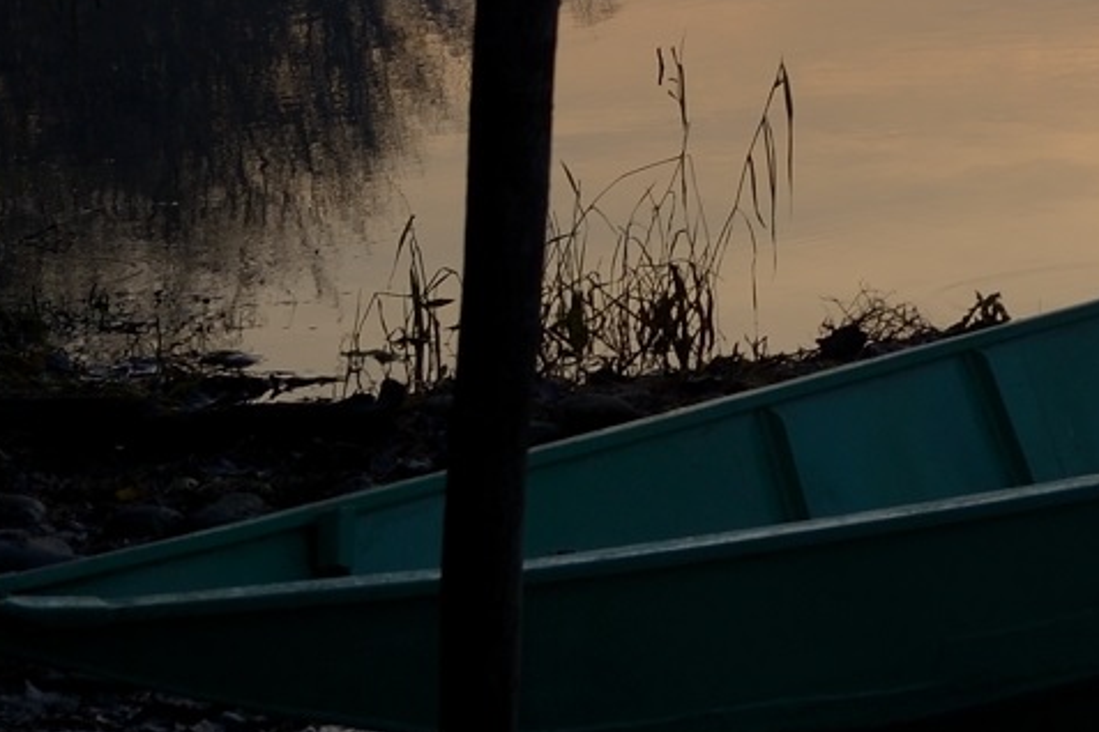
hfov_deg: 10.6
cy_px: -618
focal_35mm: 176
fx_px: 5372
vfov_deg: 7.5
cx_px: 2253
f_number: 8
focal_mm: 35
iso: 200
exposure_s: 1/250
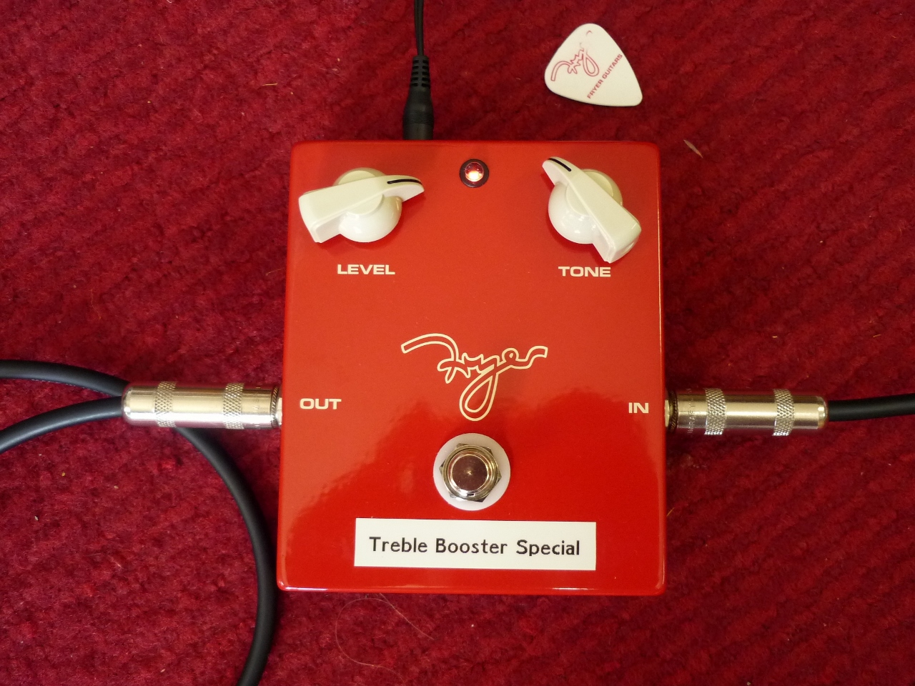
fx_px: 872
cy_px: 343
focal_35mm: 33
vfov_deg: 42.9
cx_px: 458
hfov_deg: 55.4
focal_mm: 5.5
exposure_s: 1/30
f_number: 2.8
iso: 320
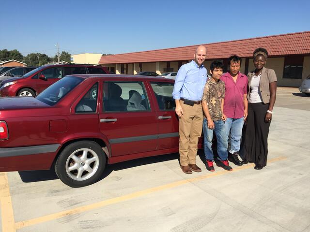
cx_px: 155
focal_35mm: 29
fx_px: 260
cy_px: 116
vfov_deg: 48.2
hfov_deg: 61.7
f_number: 2.2
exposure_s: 1/1980
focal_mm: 4.15
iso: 32
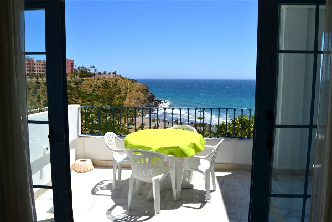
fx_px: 249
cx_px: 166
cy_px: 111
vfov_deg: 47.9
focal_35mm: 27
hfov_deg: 67.4
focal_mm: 18
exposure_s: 1/320
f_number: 9
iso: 100
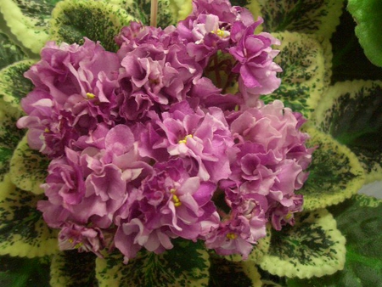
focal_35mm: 41
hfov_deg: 45.8
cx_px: 191
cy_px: 144
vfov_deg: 35.2
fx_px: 453
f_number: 2.8
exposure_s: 1/25
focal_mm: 6.8
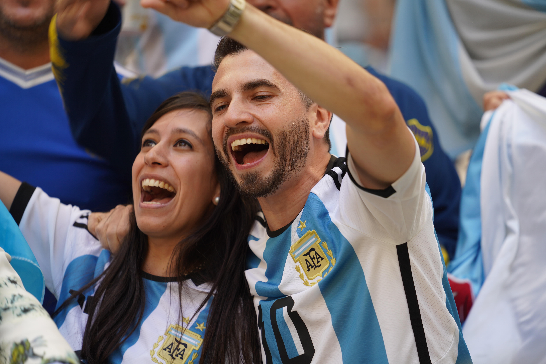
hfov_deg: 10.3
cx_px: 273
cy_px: 182
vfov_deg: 6.9
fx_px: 3033
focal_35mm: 200
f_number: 2.8
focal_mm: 200
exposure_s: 1/200
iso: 100
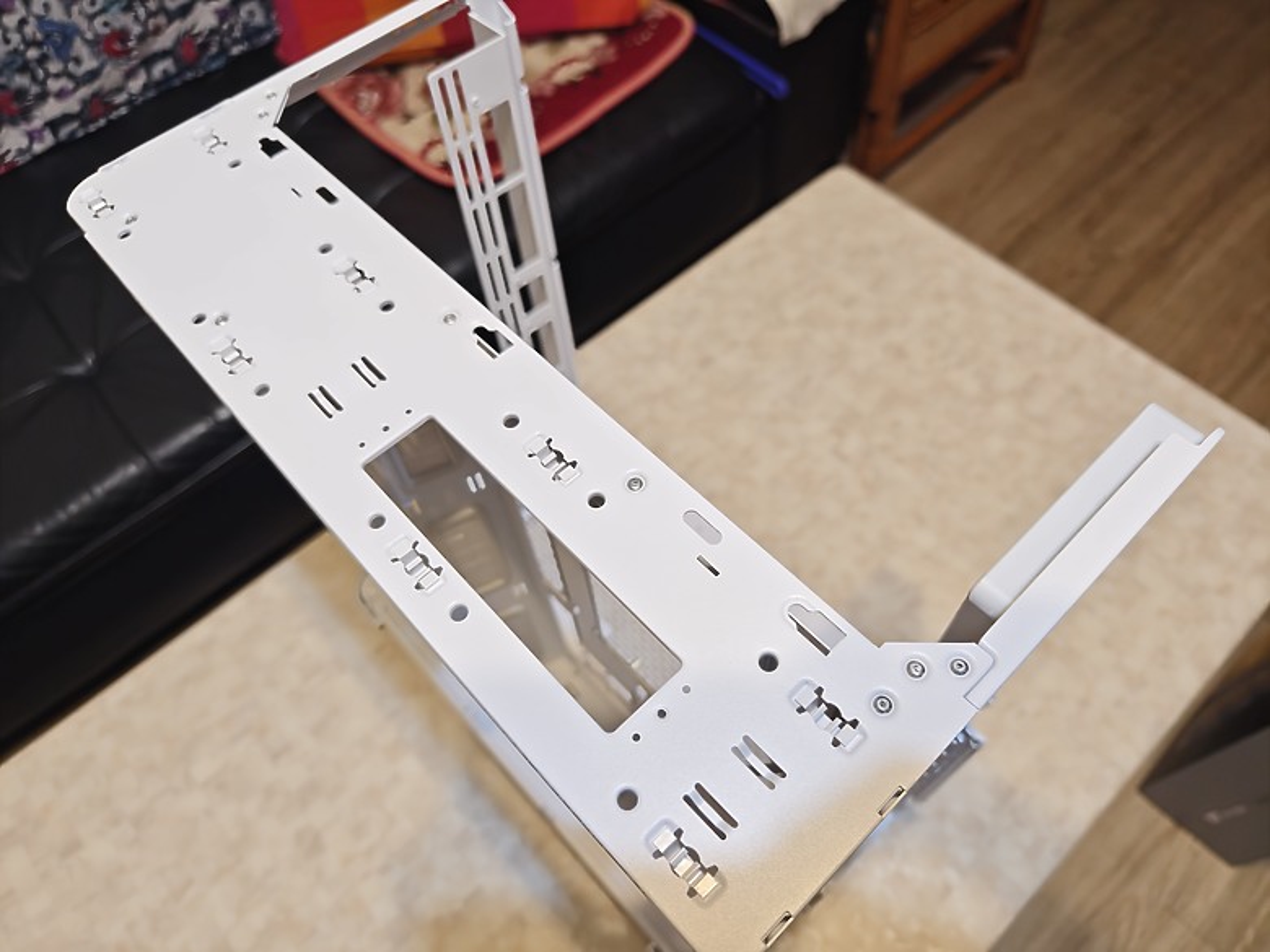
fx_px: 844
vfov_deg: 58.9
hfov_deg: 73.9
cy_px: 476
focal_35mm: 23
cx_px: 635
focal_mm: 8.67
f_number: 1.75
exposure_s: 1/60
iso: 243
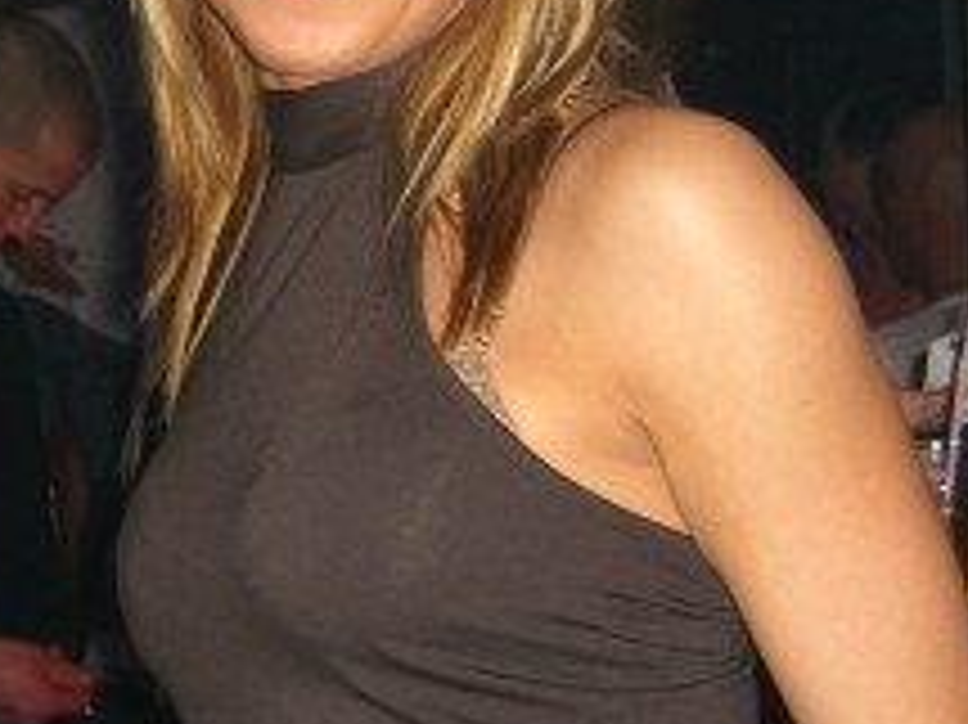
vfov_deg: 13.9
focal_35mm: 106
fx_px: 2963
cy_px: 153
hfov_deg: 17.9
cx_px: -90
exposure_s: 1/60
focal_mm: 7.9
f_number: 2.8
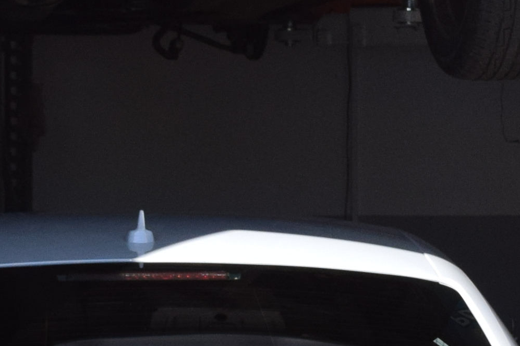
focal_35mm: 289
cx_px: 467
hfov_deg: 7.1
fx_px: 4173
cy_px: 228
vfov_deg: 4.8
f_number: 7.1
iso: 400
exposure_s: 1/1600
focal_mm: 32
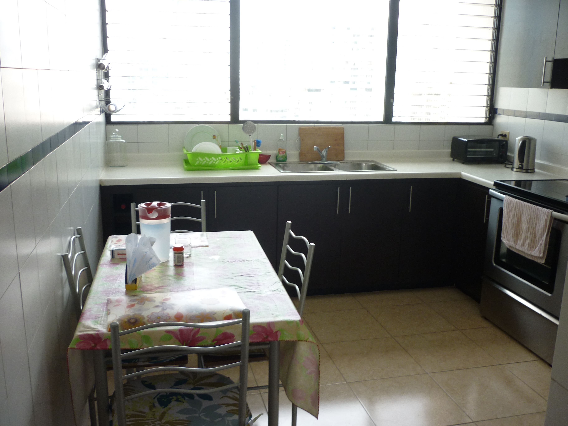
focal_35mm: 33
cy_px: 213
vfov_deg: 42.9
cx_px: 284
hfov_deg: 55.4
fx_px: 541
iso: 80
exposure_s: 1/40
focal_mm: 5.5
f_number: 2.8
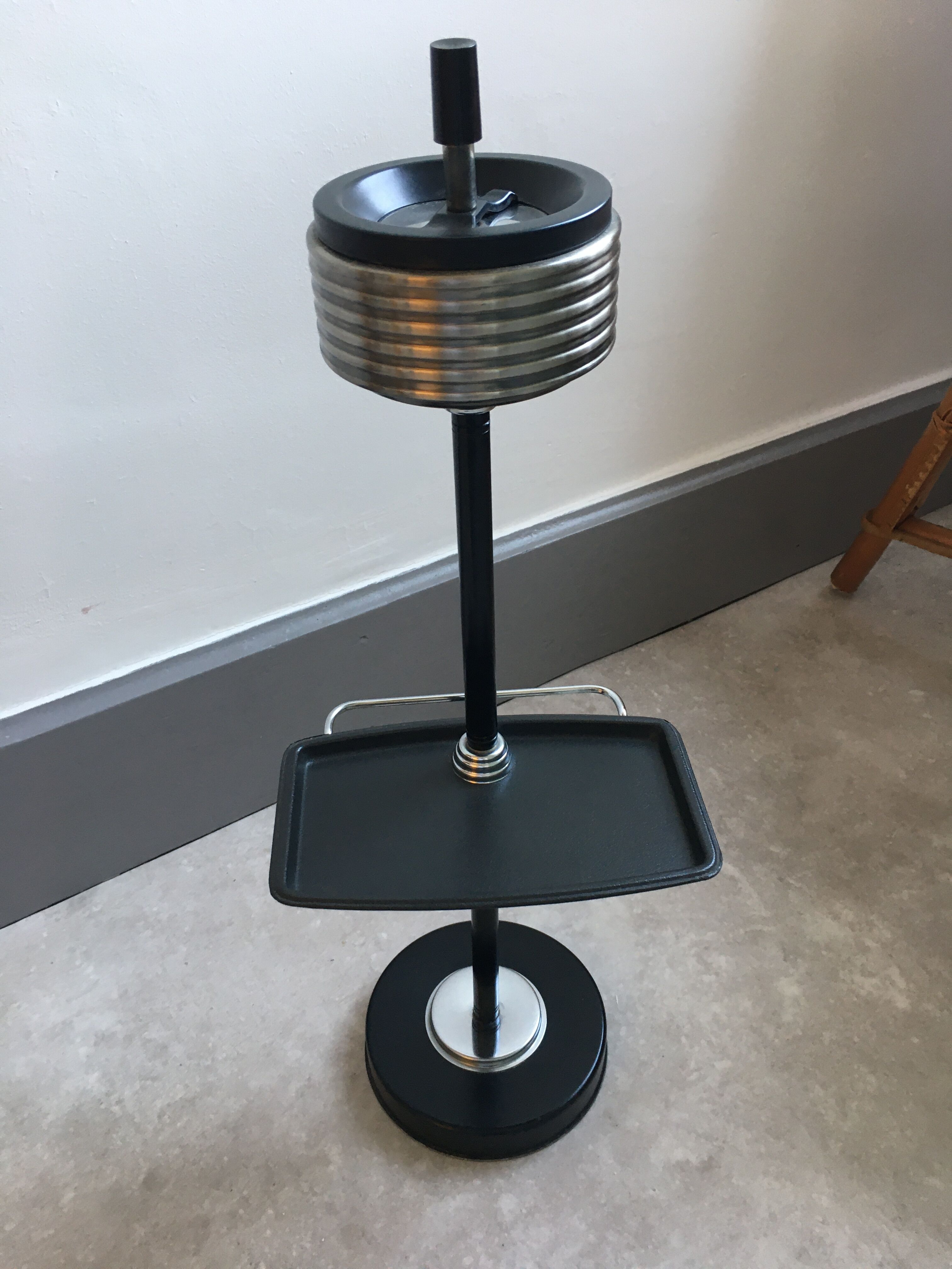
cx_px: 476
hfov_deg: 48.2
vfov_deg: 61.7
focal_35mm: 29
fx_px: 1063
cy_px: 634
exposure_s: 1/33
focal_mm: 4.15
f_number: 2.2
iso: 80
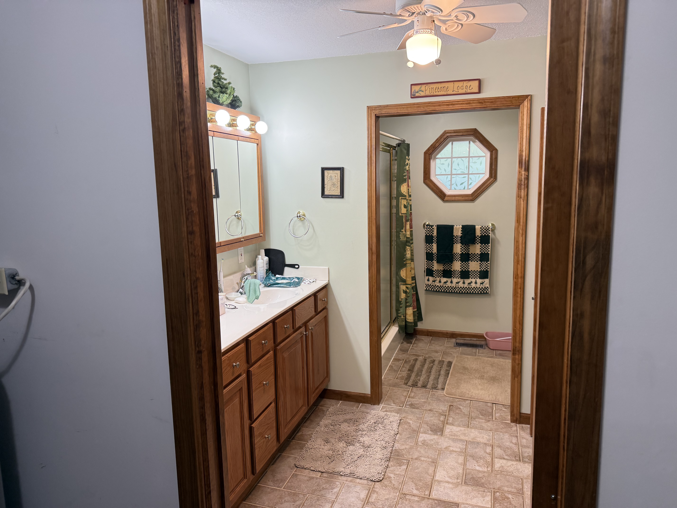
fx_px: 469
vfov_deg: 56.8
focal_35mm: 24
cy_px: 254
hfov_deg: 71.6
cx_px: 338
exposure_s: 1/120
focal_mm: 6.76
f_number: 1.78
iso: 160
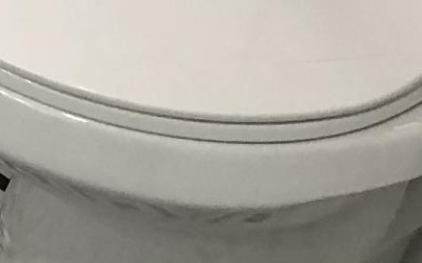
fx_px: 2334
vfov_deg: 5.6
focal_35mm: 203
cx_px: -245
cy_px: -810
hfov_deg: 10.0
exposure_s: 1/30
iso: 25
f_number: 1.8
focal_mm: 3.99
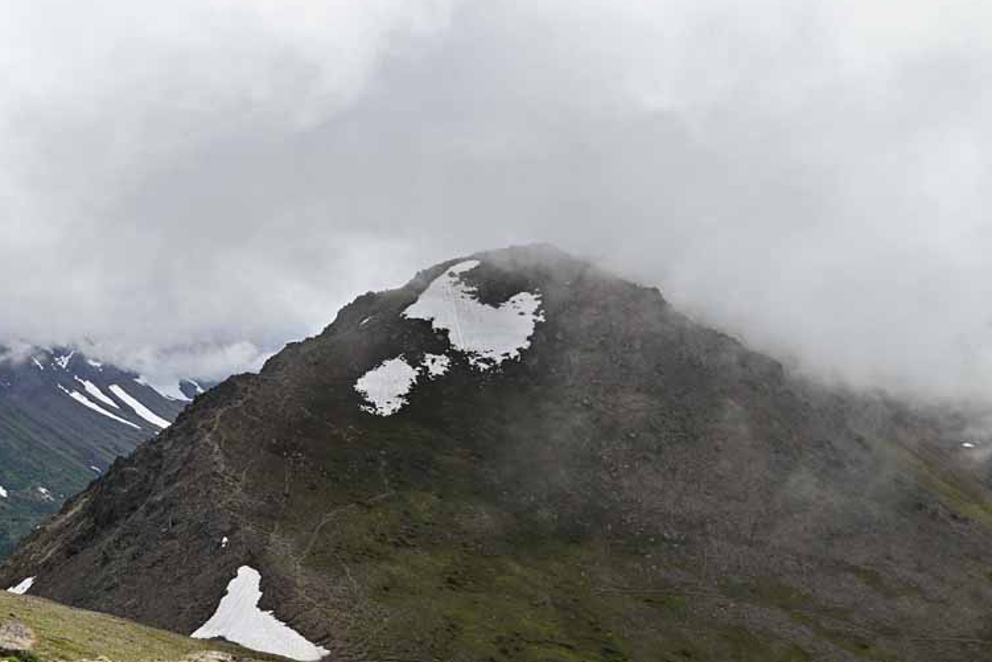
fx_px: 1350
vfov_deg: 27.5
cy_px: 337
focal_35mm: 49
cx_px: 516
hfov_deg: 40.3
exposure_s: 1/1600
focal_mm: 46
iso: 100
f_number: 4.5
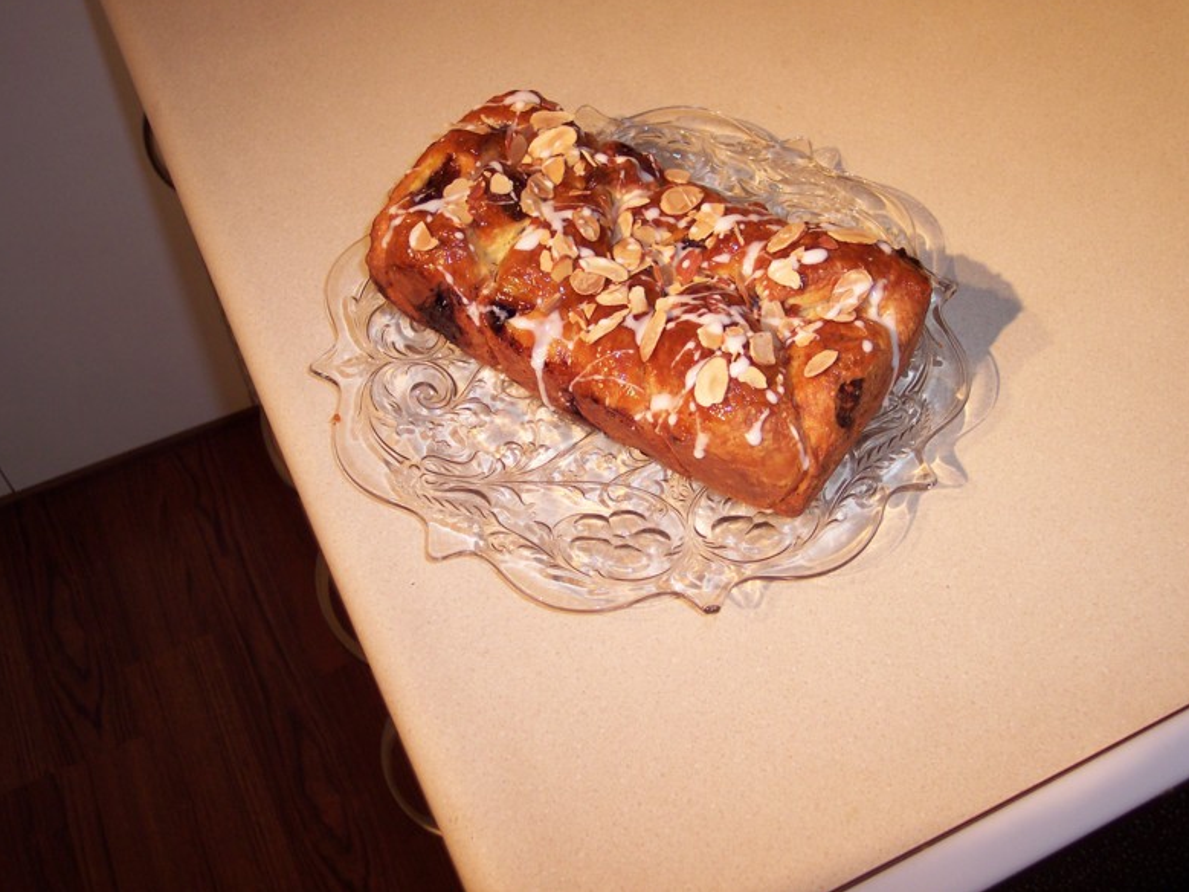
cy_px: 439
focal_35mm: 39
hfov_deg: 47.9
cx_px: 597
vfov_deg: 36.8
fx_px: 1339
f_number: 2.8
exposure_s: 1/30
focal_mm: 8
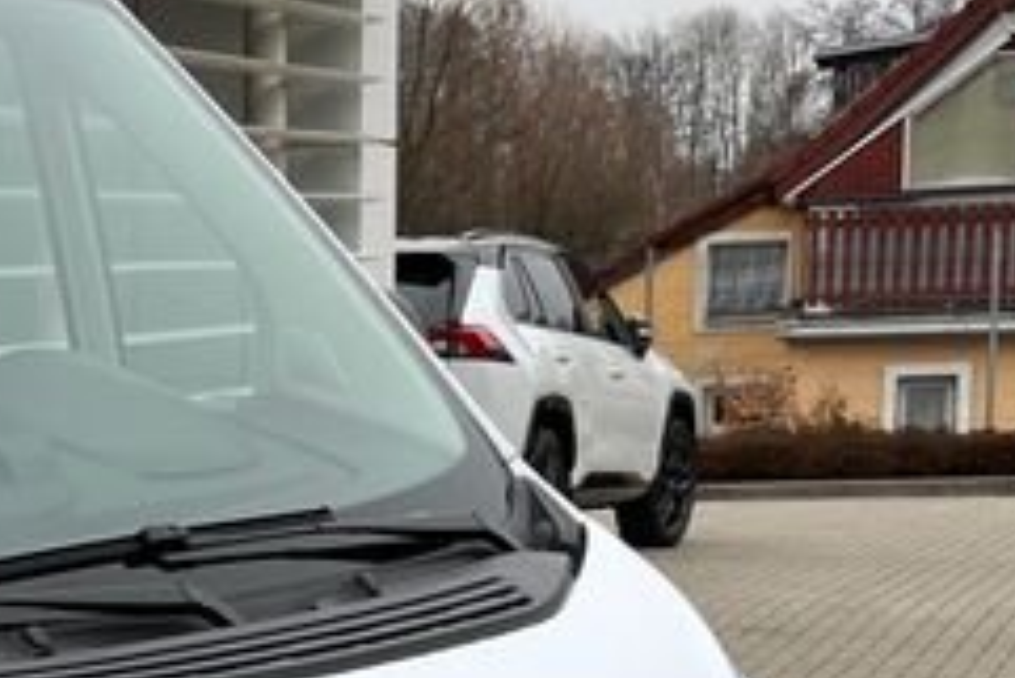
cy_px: 804
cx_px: -606
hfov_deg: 16.0
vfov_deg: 11.7
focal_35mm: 115
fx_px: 3244
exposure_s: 1/653
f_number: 1.6
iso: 50
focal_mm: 5.1
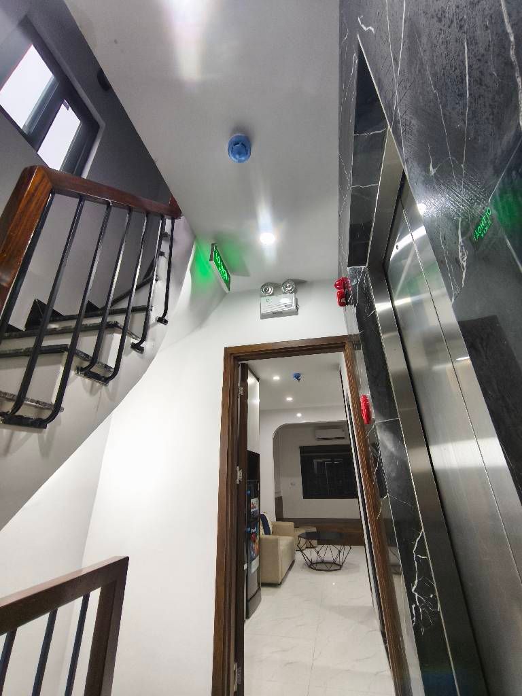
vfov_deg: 98.2
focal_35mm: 15
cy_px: 348
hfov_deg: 81.7
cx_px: 261
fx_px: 302
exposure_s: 1/33.3
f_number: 2.2
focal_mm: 1.91
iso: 500
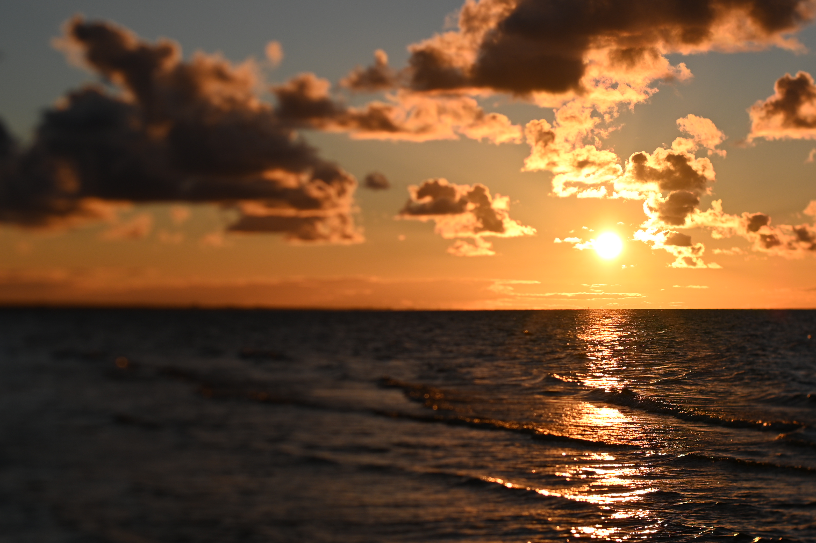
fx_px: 2175
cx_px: 616
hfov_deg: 21.1
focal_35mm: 96
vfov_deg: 14.2
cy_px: 267
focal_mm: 50
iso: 100
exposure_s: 1/1600
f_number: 1.4
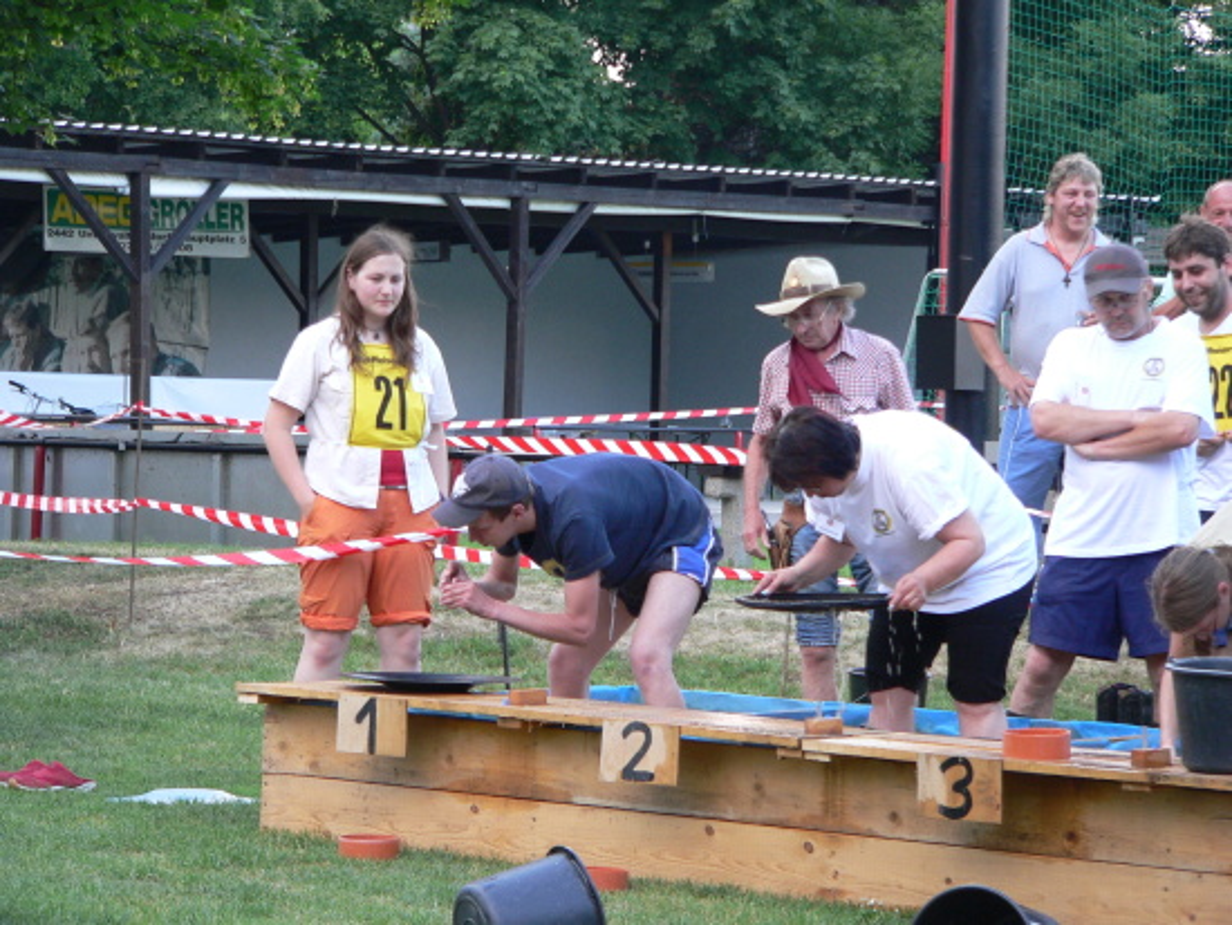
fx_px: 4985
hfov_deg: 14.1
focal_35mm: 140
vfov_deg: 10.6
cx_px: 616
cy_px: 462
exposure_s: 1/60
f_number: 2.8
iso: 150
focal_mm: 23.3
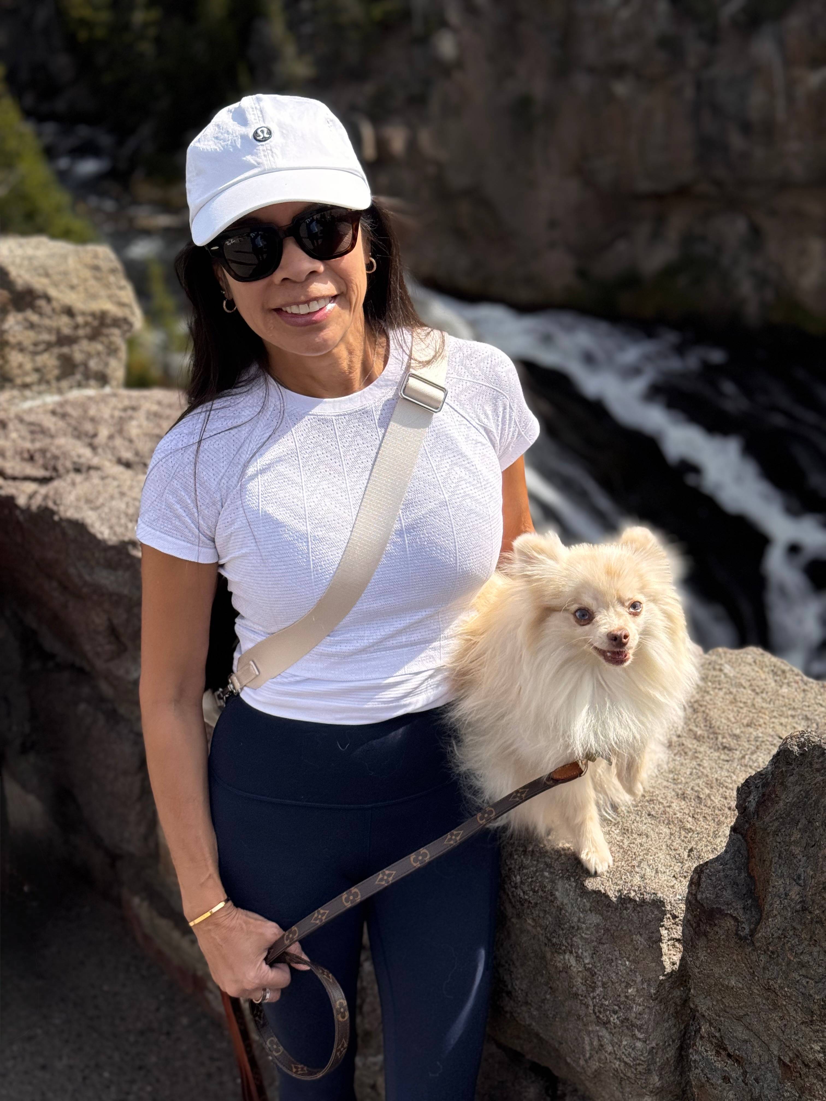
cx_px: 413
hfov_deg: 30.3
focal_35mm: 48
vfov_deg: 39.7
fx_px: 1527
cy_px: 550
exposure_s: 1/5848
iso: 64
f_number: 1.78
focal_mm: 6.76
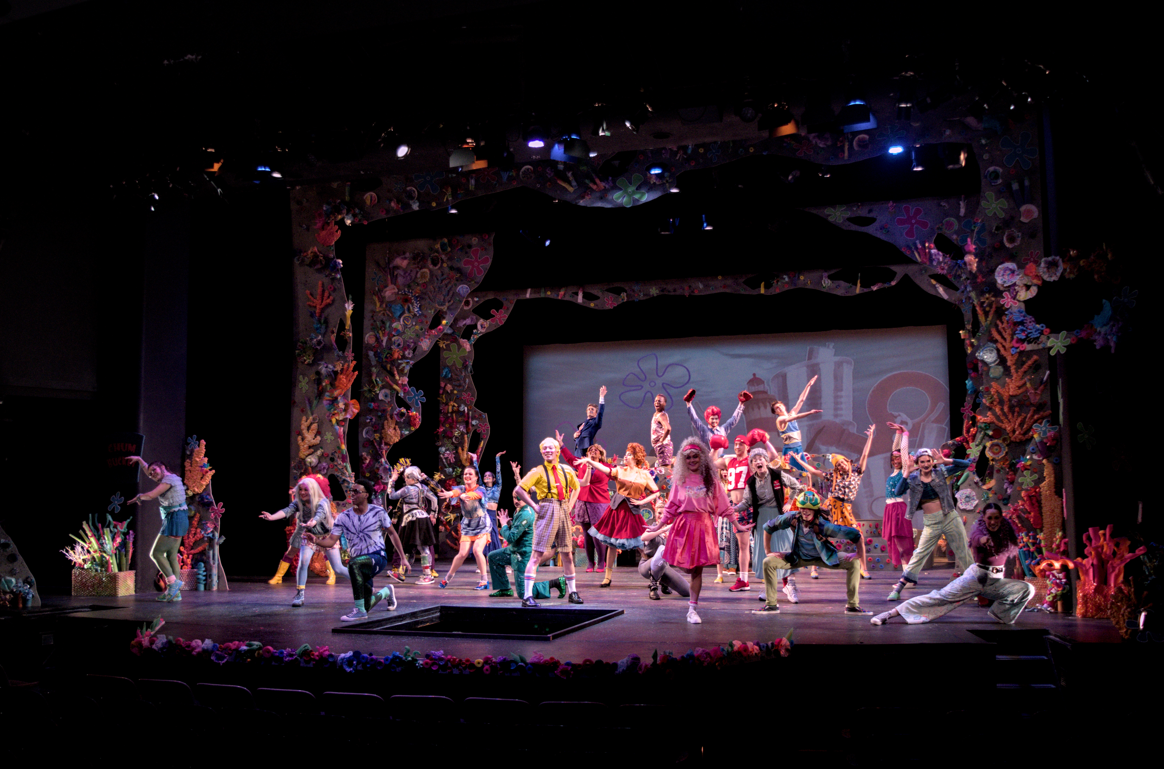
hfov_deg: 53.3
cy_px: 384
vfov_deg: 36.6
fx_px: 1161
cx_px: 582
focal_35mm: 36
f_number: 4
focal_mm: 24
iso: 3200
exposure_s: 1/160
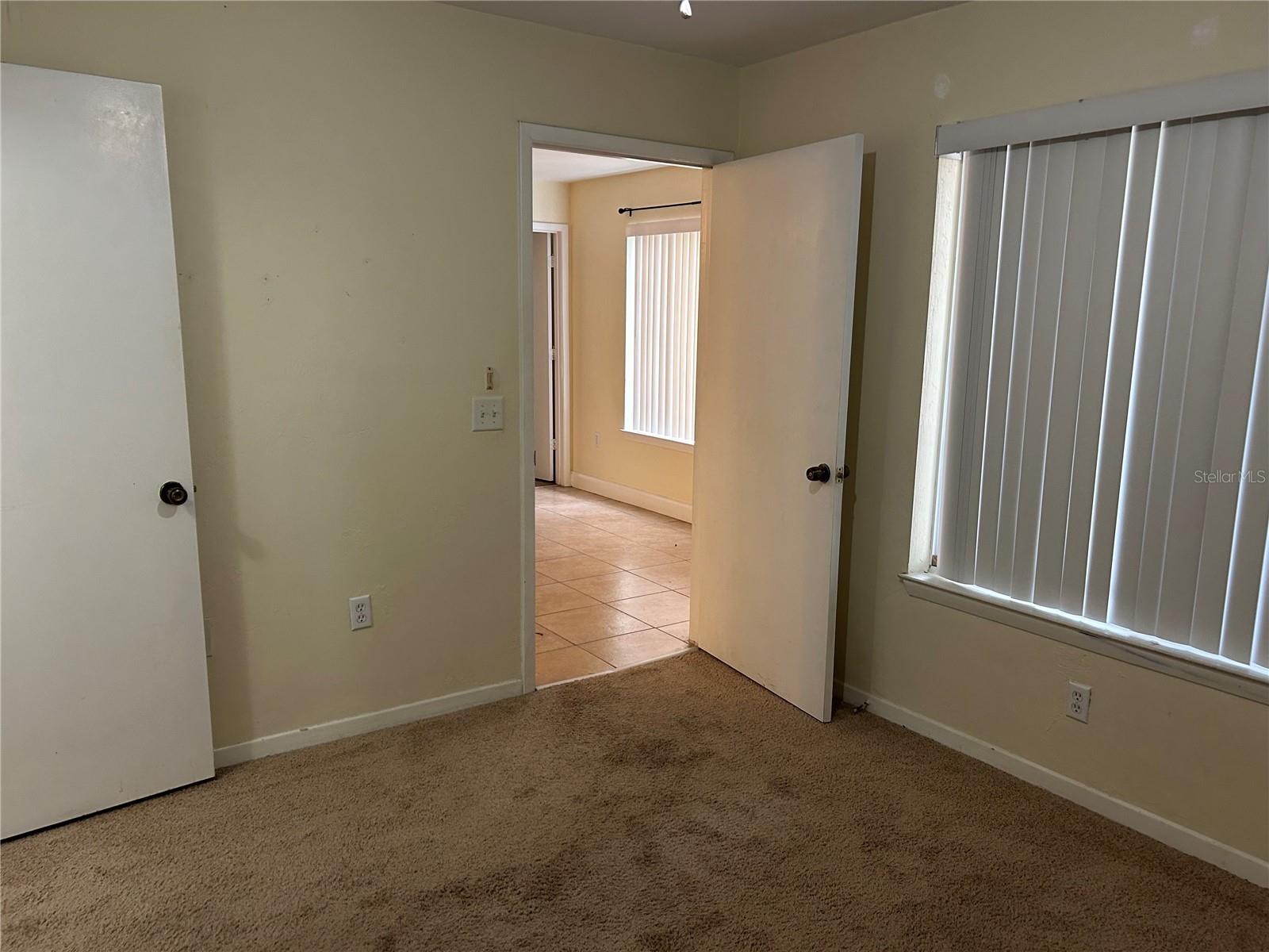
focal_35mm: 26
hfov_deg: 67.3
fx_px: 953
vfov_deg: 53.1
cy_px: 476
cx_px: 634
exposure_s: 1/60
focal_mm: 5.7
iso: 200
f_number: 1.5
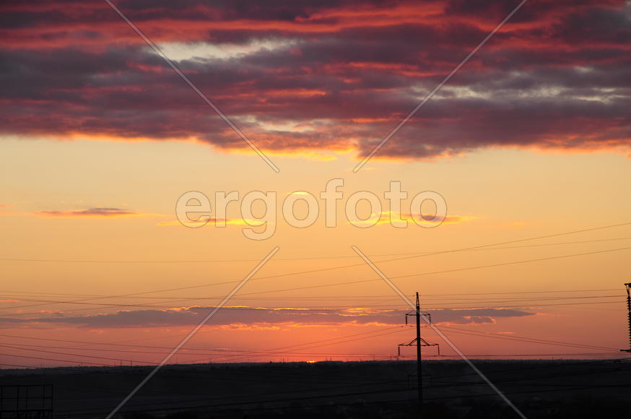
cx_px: 316
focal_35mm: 158
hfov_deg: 13.1
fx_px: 2757
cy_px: 210
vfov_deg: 8.7
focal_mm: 105
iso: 200
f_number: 8
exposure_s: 1/60
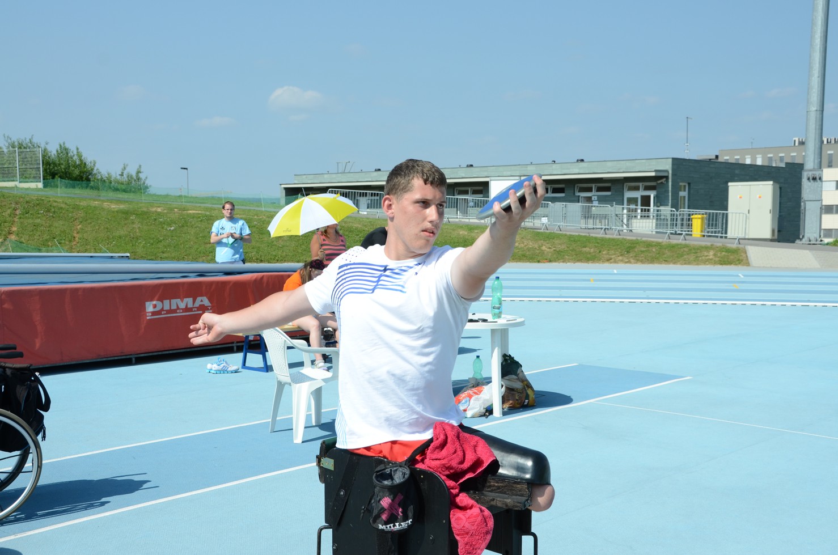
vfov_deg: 31.8
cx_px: 419
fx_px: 976
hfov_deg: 46.5
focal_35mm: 42
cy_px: 278
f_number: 8
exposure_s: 1/1000
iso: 320
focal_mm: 28
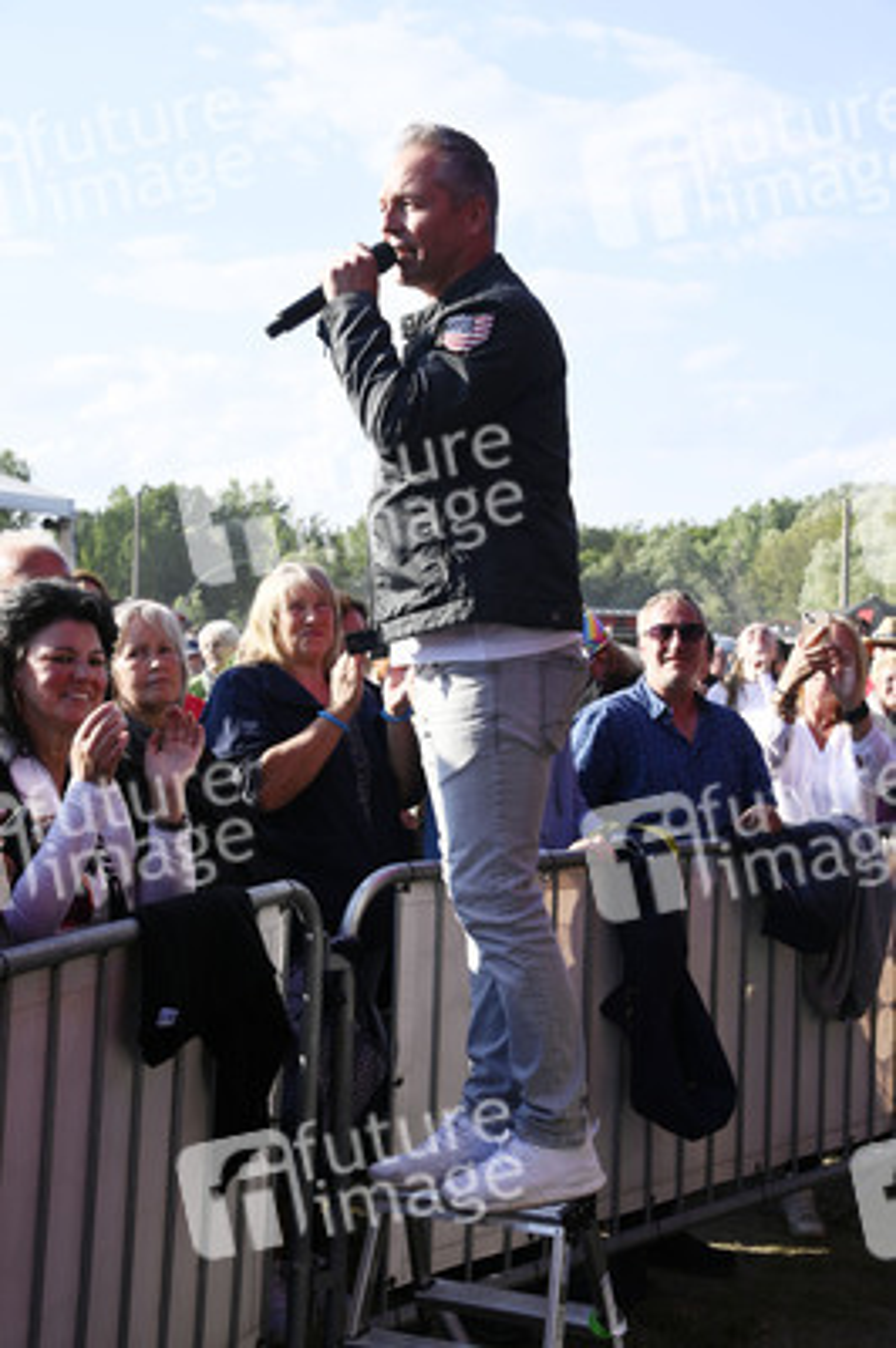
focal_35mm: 50
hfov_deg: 26.9
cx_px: 448
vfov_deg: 39.6
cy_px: 674
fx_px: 1870
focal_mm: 50
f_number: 7.1
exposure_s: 1/250
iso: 160
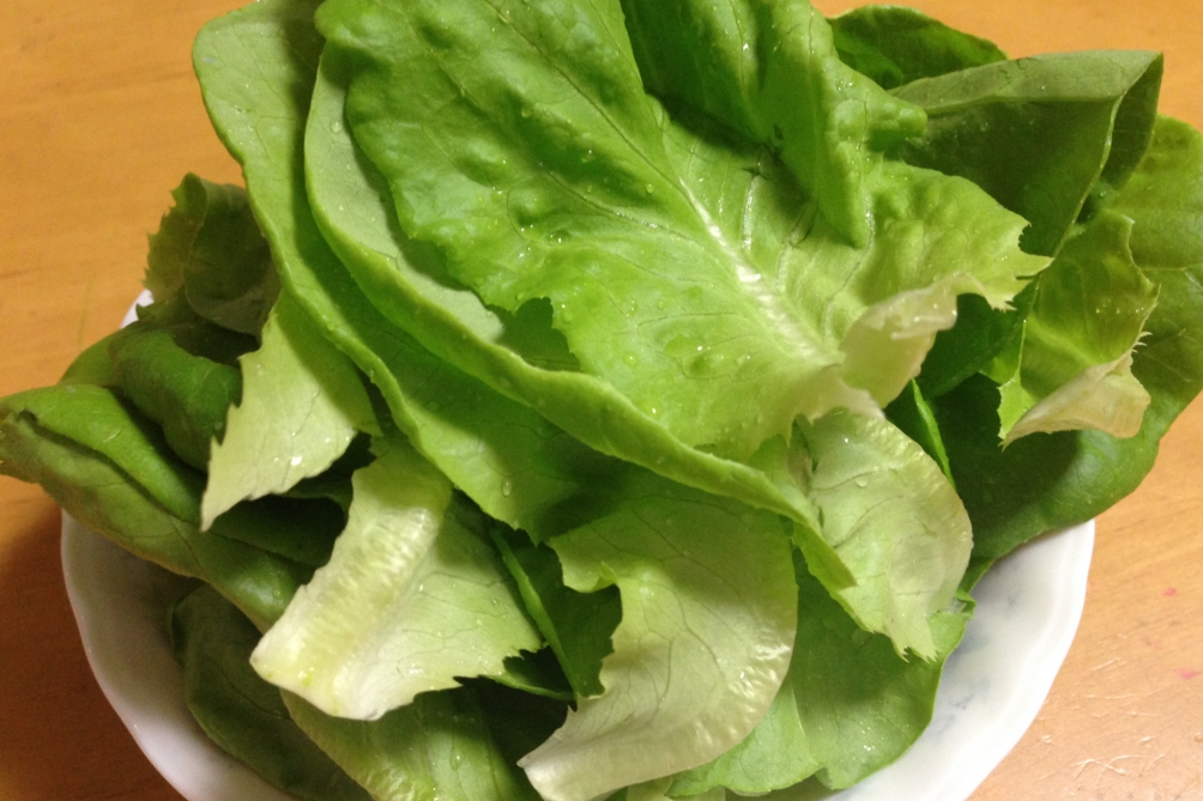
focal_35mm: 35
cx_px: 607
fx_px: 1169
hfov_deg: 54.4
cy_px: 390
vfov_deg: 37.8
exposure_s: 1/20
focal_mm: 4.12
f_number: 2.4
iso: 200
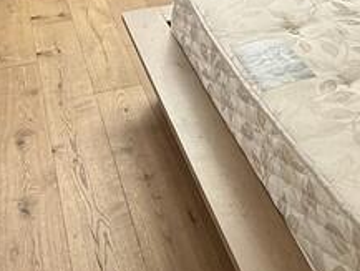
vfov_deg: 19.5
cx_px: 310
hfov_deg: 28.5
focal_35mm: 66
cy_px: -131
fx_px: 687
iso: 100
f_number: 2.2
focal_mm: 2.22
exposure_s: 1/100
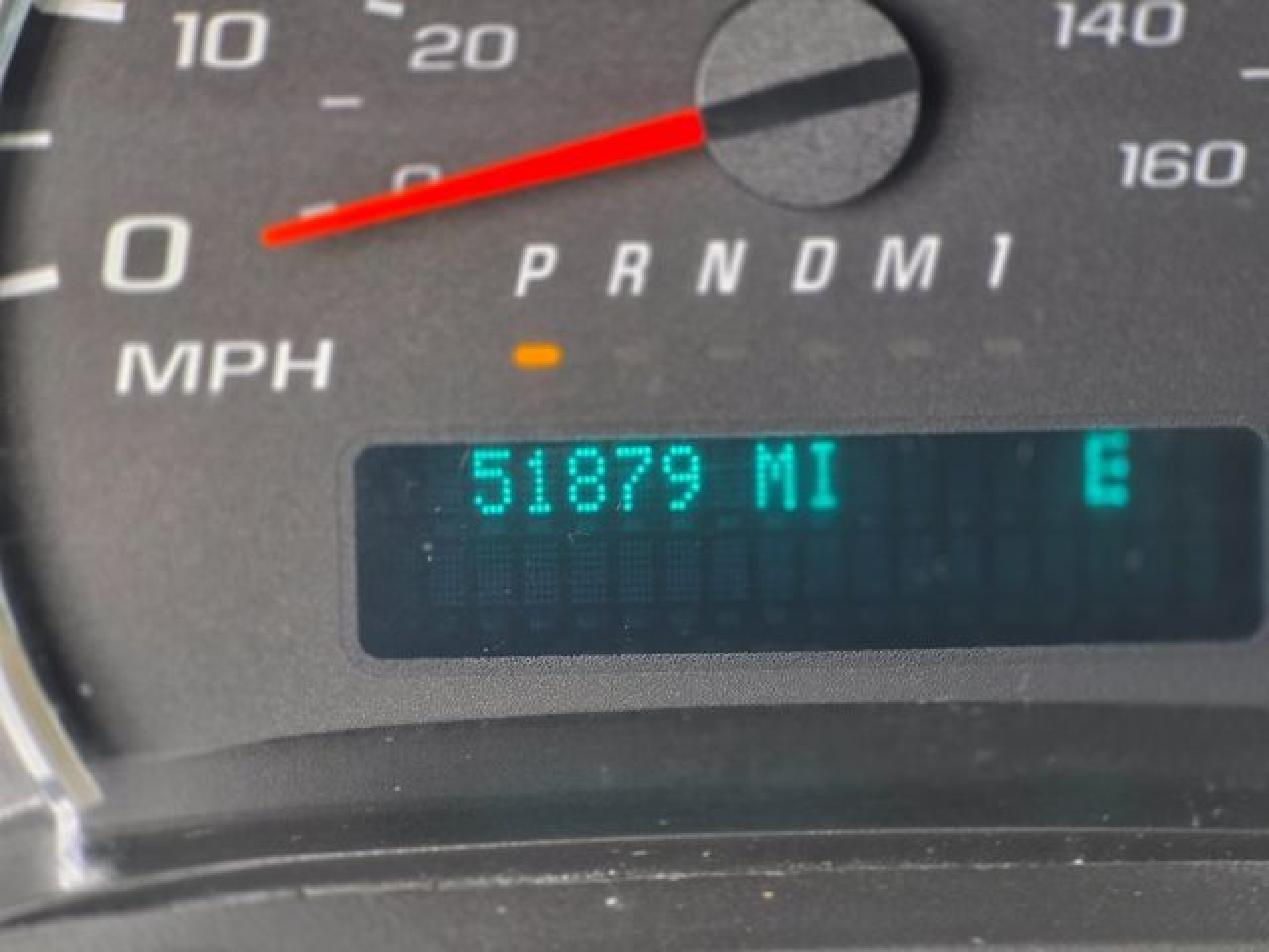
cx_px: 634
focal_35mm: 115
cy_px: 476
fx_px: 4216
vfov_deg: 12.9
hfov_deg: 17.1
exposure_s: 1/40
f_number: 3.4
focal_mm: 18.6
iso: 250
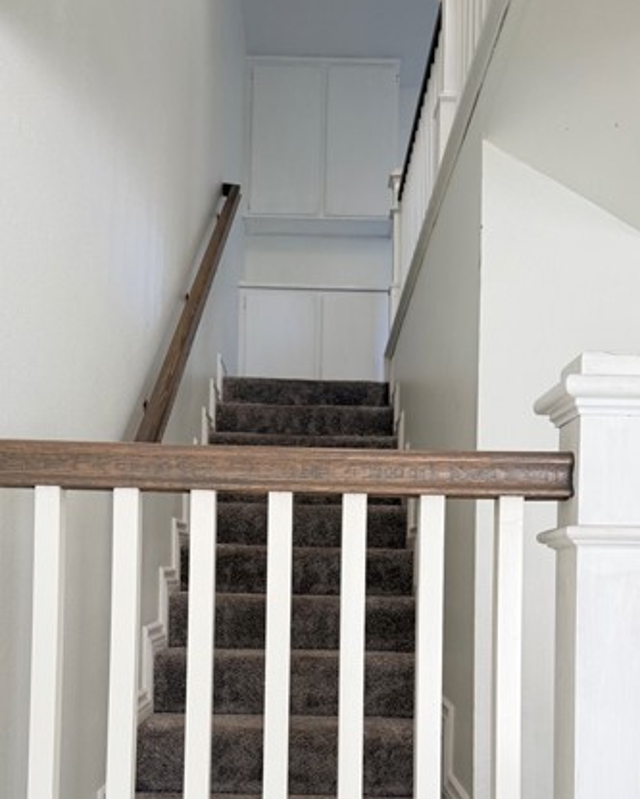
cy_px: 578
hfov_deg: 41.2
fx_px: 852
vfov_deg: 48.7
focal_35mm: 36
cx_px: 308
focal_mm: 6.76
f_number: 1.78
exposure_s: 1/103
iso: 200
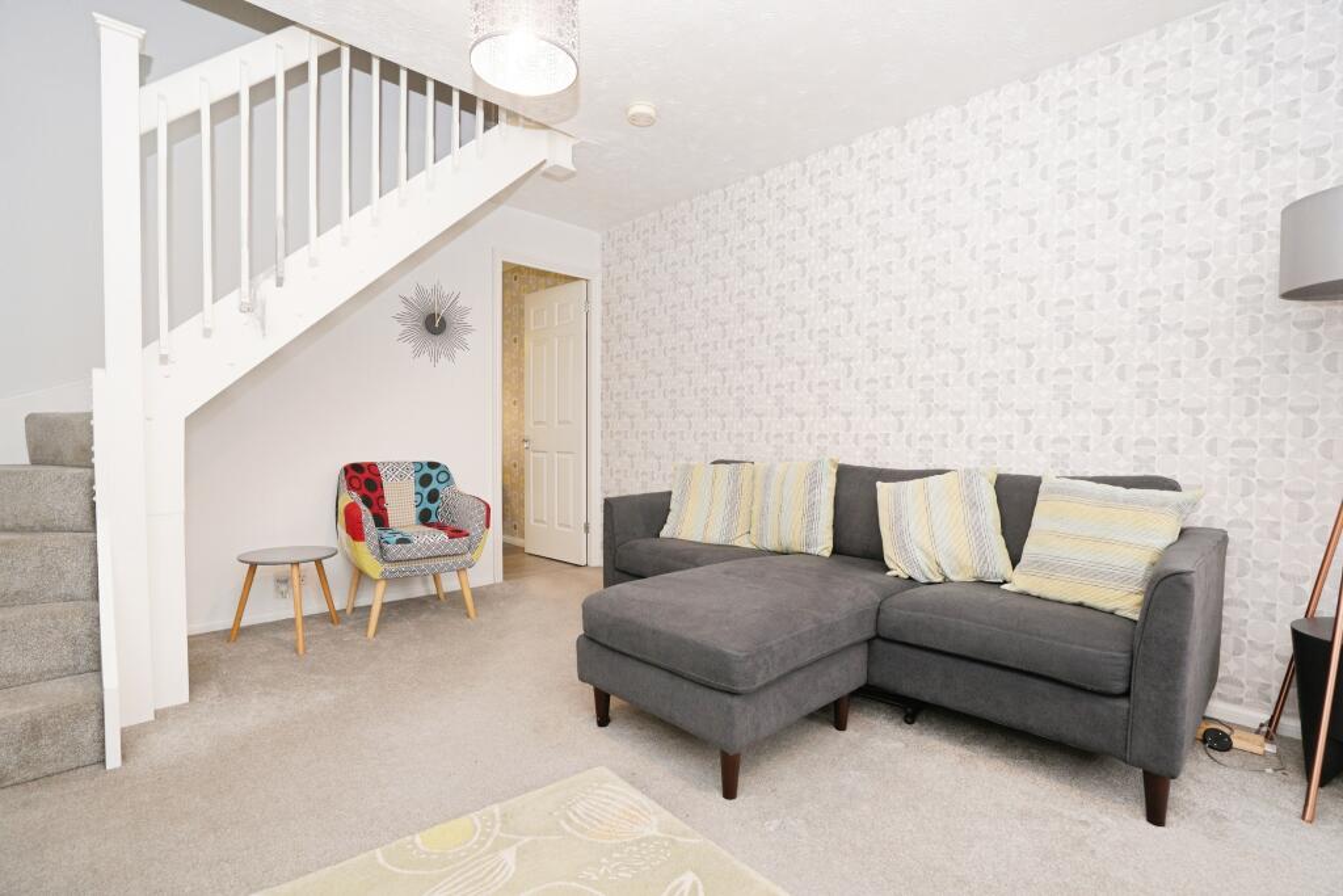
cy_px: 448
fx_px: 597
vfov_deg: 73.8
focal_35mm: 16
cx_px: 672
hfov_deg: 96.7
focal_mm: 16
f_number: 6.3
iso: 2000
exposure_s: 1/60
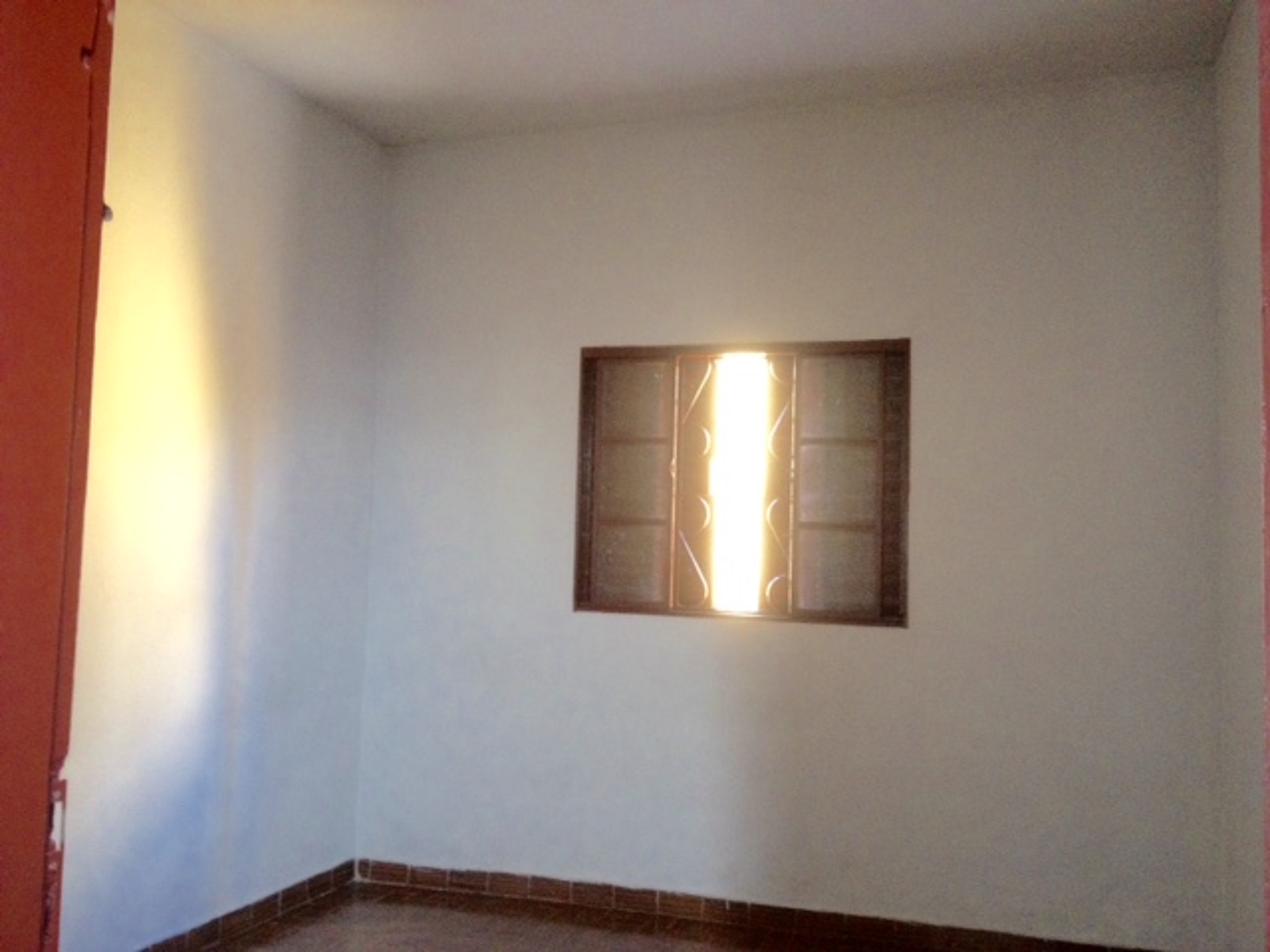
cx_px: 635
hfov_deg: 52.6
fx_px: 1284
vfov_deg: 40.7
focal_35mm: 35
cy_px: 476
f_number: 2.4
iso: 250
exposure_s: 1/20
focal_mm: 4.28
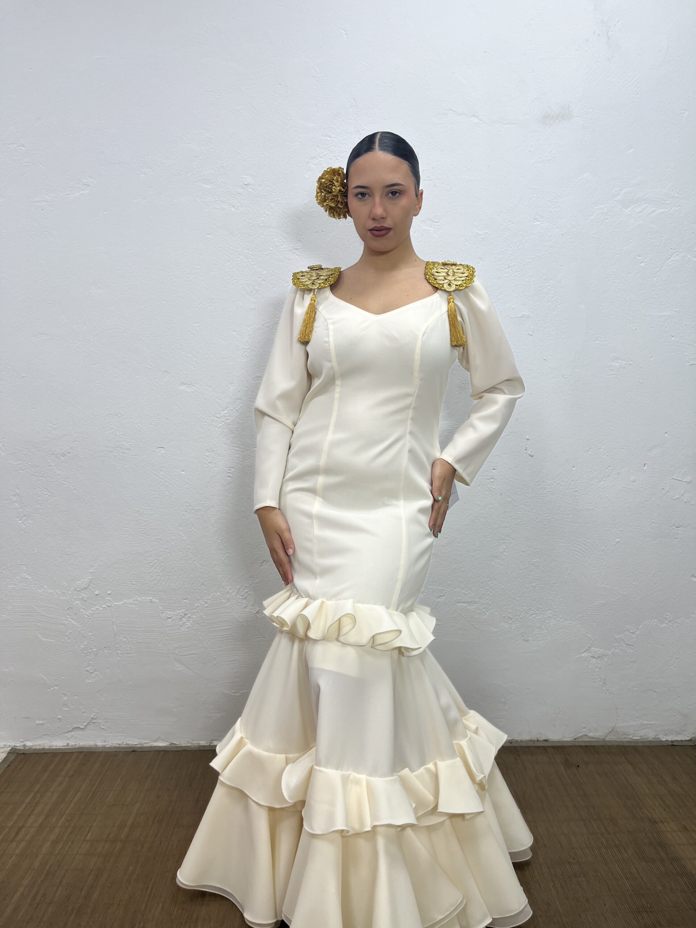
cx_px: 348
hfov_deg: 53.1
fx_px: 697
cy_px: 464
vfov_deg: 67.3
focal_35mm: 26
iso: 32
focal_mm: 5.1
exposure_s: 1/100
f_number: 1.6
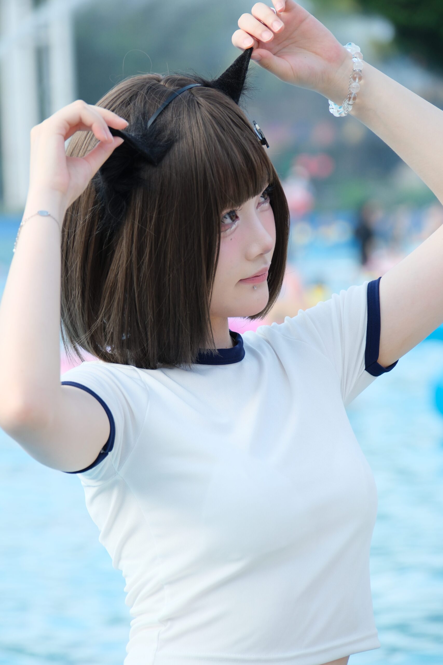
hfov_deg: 8.0
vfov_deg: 12.0
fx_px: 3156
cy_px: 332
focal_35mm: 171
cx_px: 222
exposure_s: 1/400
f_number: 5
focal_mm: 114.3
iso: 400
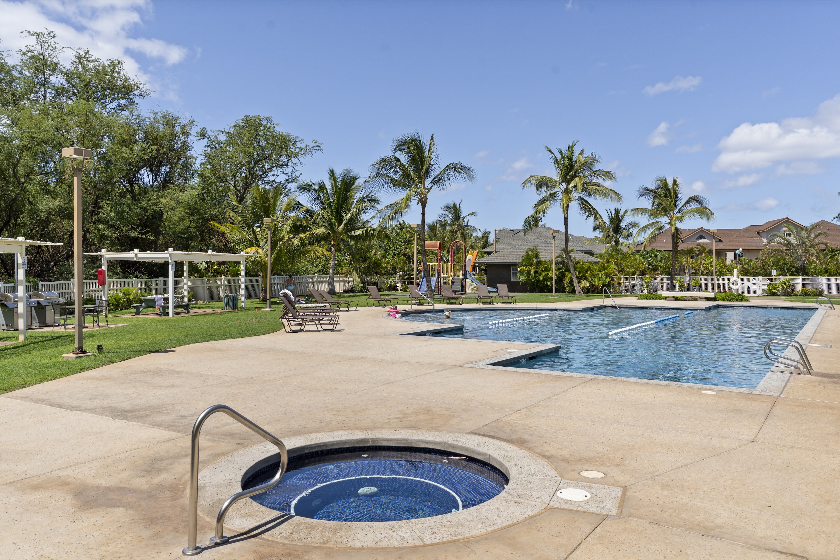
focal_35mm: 28
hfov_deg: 65.5
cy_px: 280
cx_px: 420
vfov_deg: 46.4
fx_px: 653
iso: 64
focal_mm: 28
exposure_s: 1/250
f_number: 8
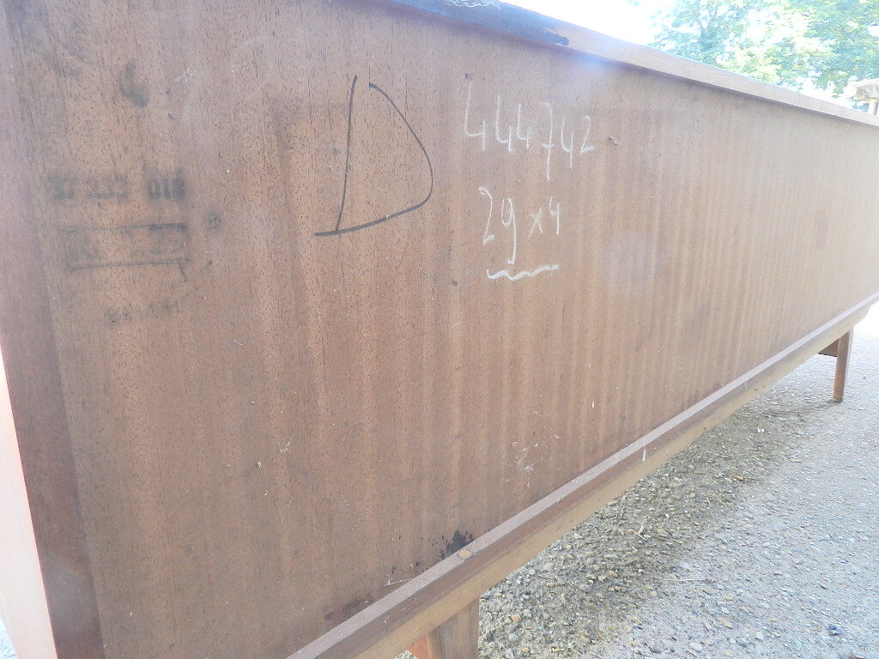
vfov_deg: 58.9
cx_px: 440
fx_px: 584
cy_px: 330
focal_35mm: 23
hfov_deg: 73.9
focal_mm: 4
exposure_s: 1/50
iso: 160
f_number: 3.5
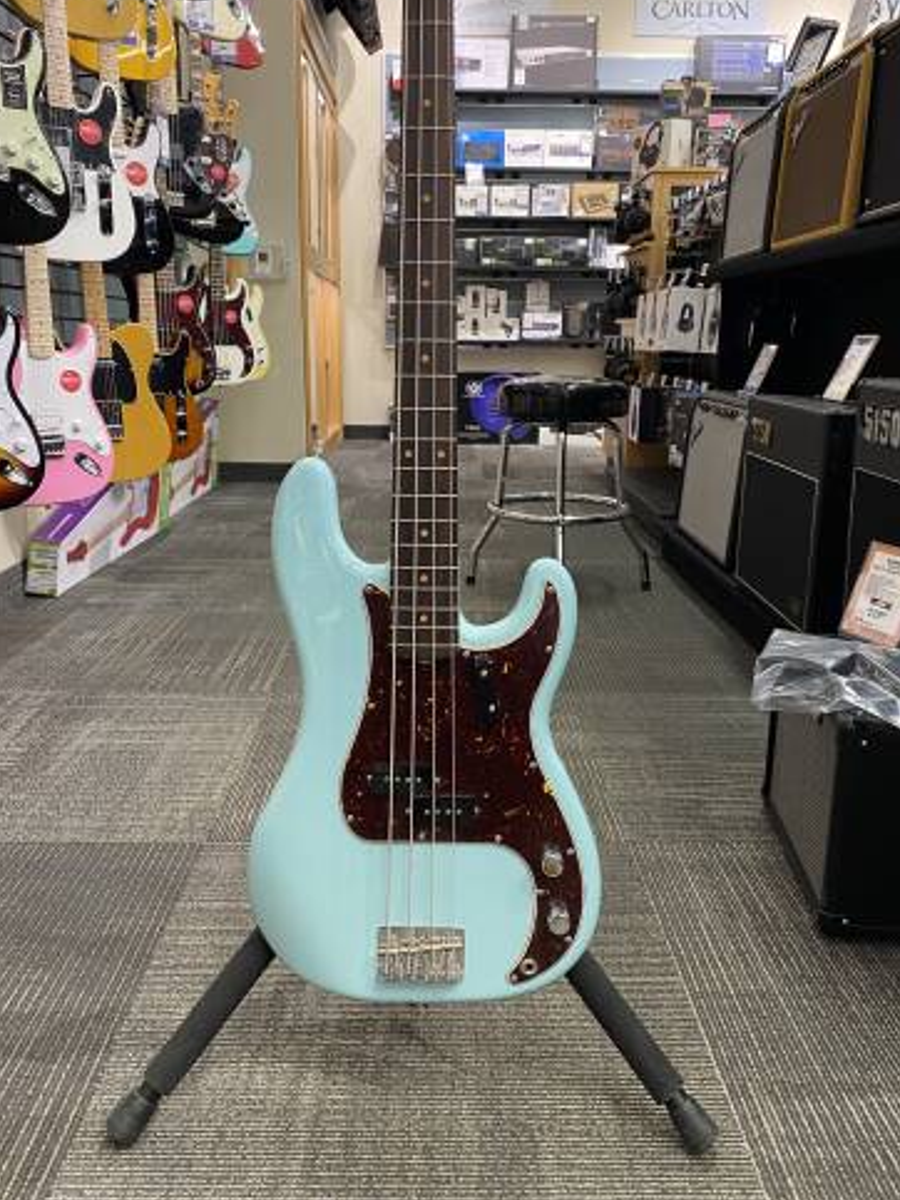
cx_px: 433
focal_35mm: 28
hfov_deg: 49.7
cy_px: 566
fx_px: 971
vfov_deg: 63.4
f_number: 1.8
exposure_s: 1/60
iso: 160
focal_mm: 4.25
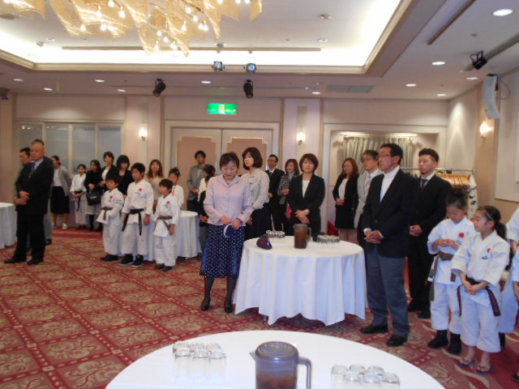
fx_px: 420
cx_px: 260
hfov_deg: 63.4
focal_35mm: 28
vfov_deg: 49.7
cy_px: 194
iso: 280
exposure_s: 1/25
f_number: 3.4
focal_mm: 5.1
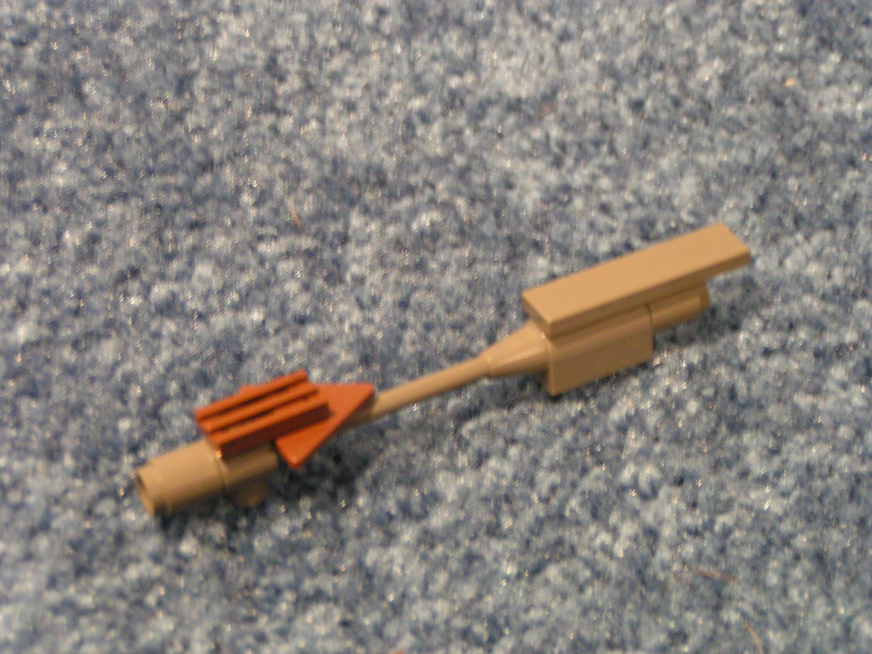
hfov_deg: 18.2
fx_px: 2721
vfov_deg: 13.7
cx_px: 436
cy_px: 327
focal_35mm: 108
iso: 200
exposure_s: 1/1.3
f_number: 3.5
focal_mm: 16.6
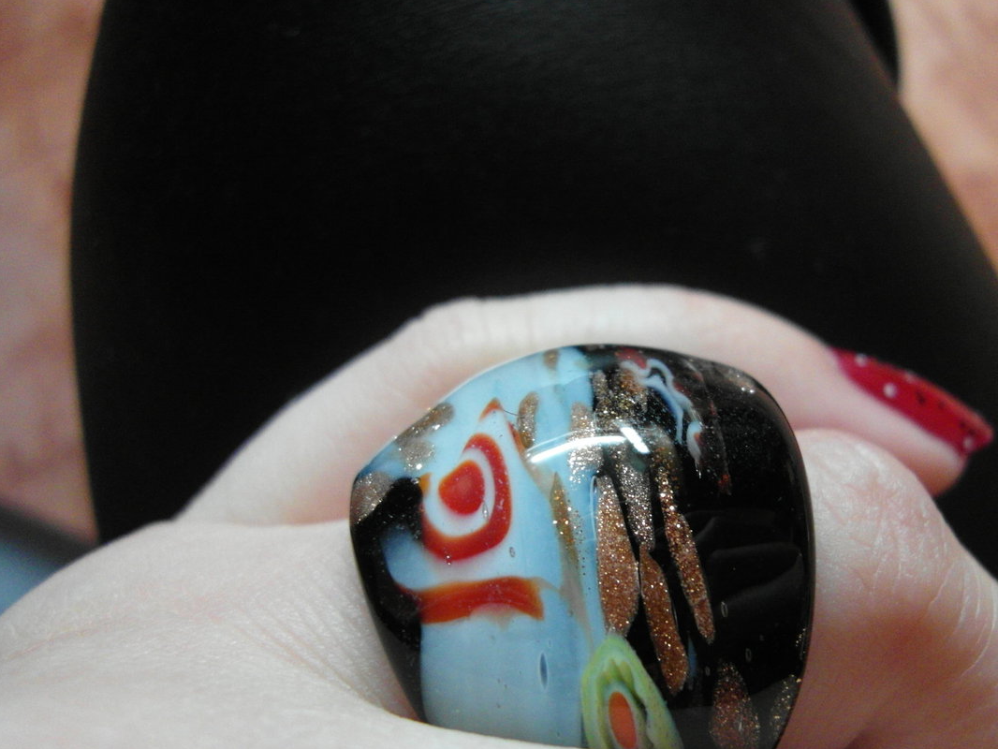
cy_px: 433
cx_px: 618
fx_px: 865
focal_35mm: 30
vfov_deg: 46.6
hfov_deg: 59.2
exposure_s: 1/30
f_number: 2.8
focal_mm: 4.4
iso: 480
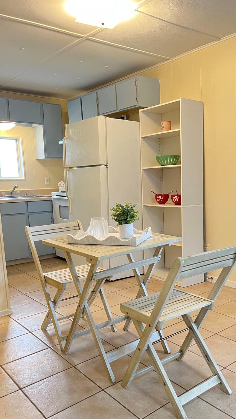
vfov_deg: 62.5
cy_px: 229
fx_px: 345
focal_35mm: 31
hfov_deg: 37.5
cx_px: 152
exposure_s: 1/40
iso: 400
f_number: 1.6
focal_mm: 5.1
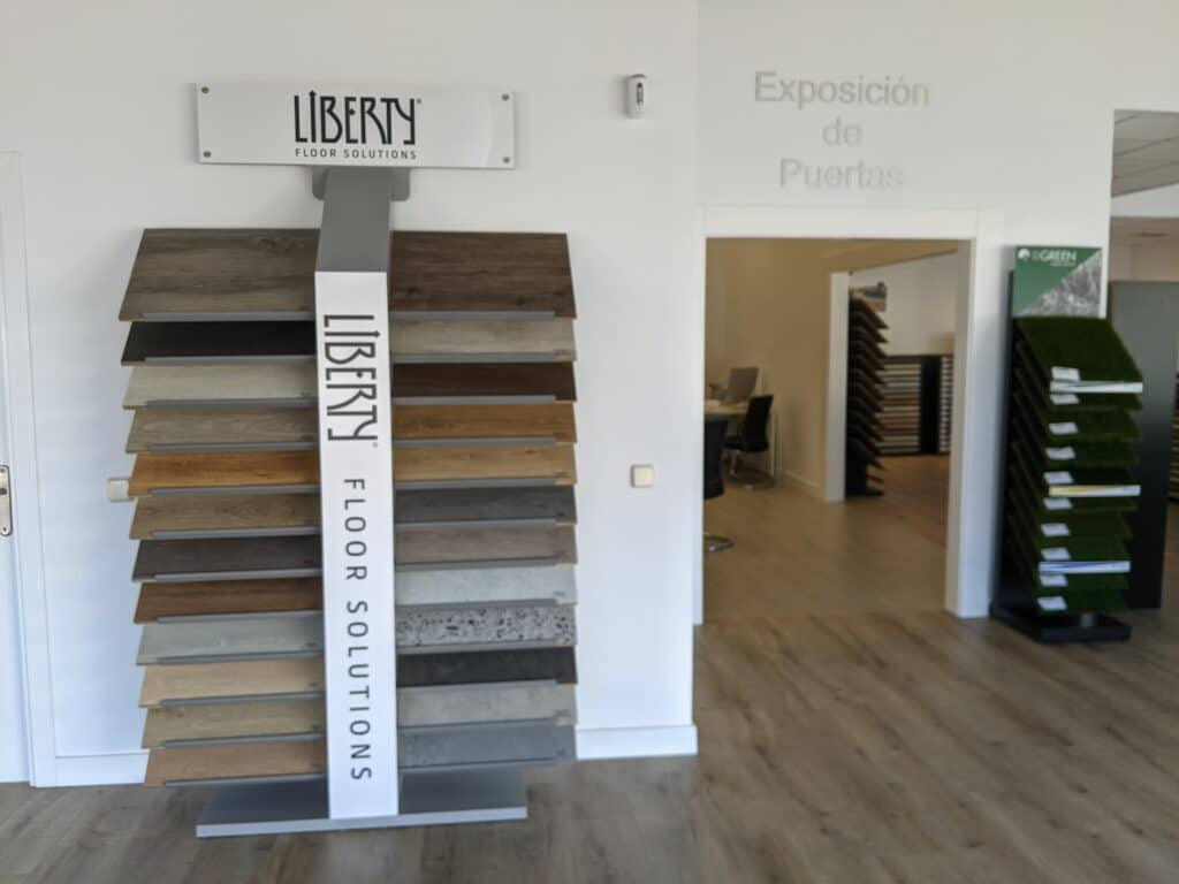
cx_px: 590
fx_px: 920
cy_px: 442
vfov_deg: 51.4
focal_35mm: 27
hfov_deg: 65.3
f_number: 1.8
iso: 64
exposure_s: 1/140
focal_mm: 4.44
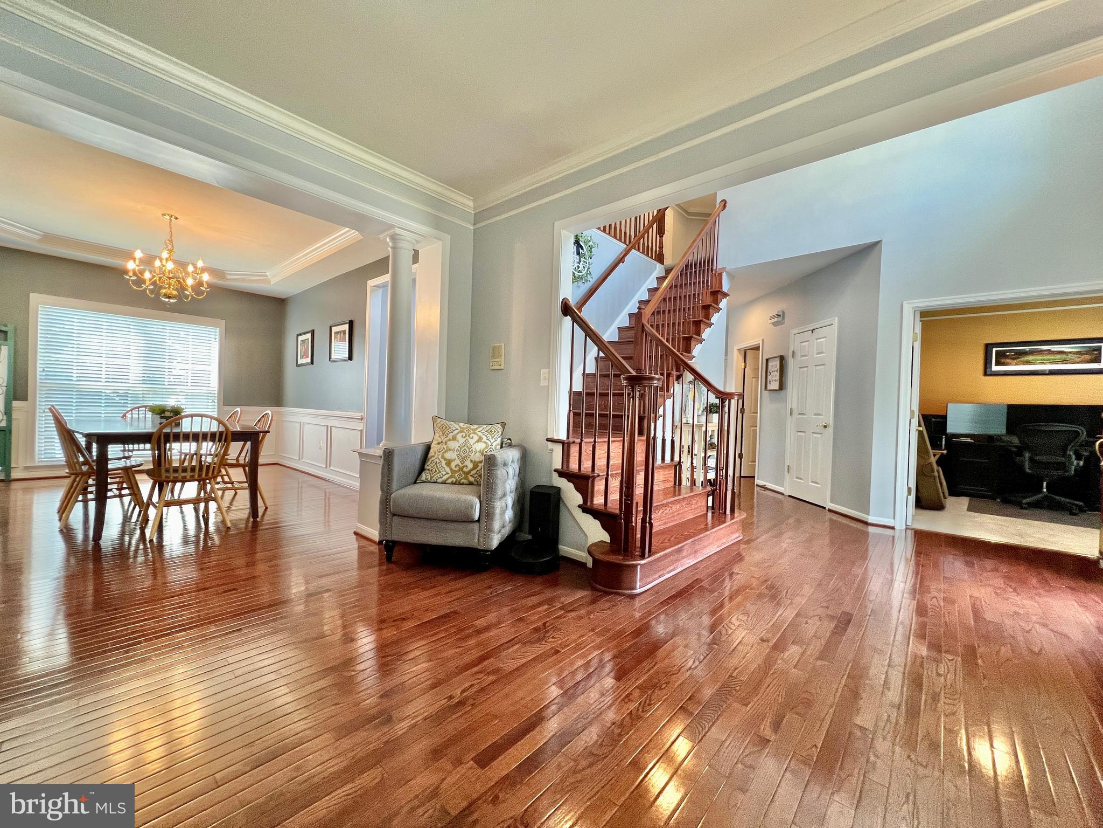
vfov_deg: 89.9
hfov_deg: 106.2
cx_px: 552
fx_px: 414
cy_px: 414
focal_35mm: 13
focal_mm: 1.57
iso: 160
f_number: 1.8
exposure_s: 1/120
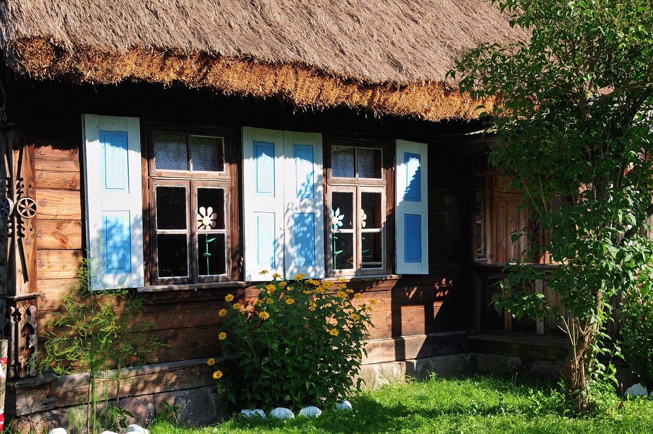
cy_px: 217
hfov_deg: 36.9
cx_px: 326
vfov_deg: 25.0
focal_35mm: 54
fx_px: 978
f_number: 9
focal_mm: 36
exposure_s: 1/80
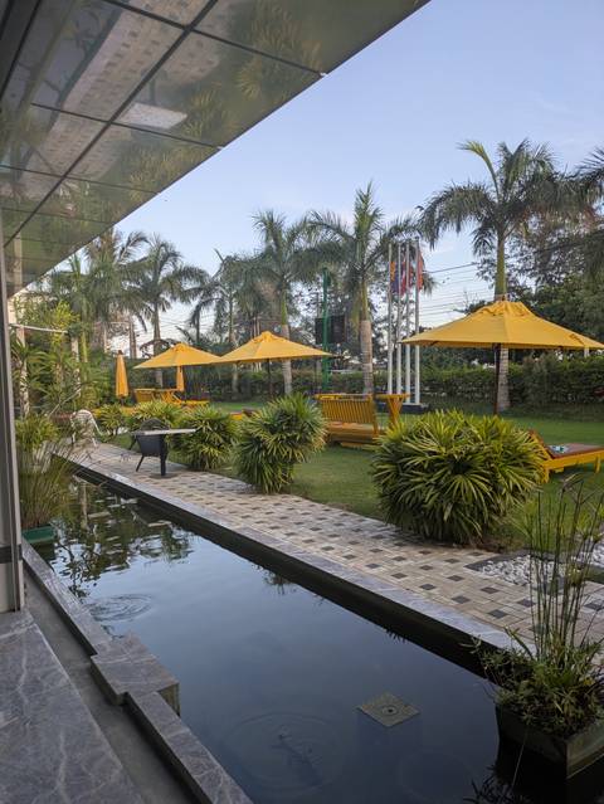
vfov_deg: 69.4
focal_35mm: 25
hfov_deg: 54.9
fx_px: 581
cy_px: 402
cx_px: 302
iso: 53
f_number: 1.89
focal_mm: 5.43
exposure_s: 1/456
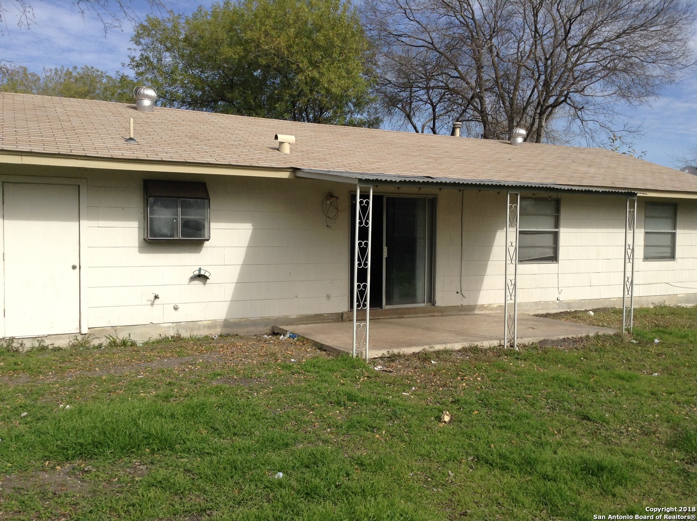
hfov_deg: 55.4
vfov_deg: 42.8
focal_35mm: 33
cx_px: 348
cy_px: 260
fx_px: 663
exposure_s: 1/1486
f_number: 2.4
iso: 25
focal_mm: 3.3
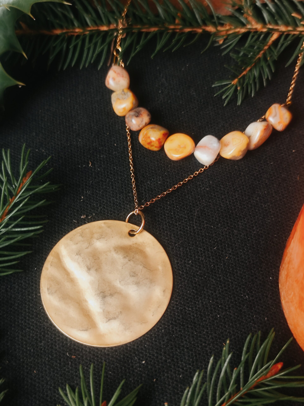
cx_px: 152
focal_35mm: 46
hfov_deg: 31.5
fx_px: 539
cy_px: 203
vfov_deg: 41.2
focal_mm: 6.19
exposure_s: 1/25
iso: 200
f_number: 1.65
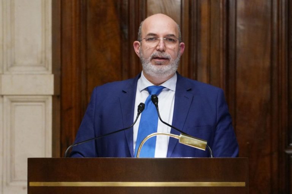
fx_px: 2433
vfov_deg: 4.6
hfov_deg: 6.9
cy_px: 97
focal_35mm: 300
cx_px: 146
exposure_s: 1/160
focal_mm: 200
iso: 8000
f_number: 4.5
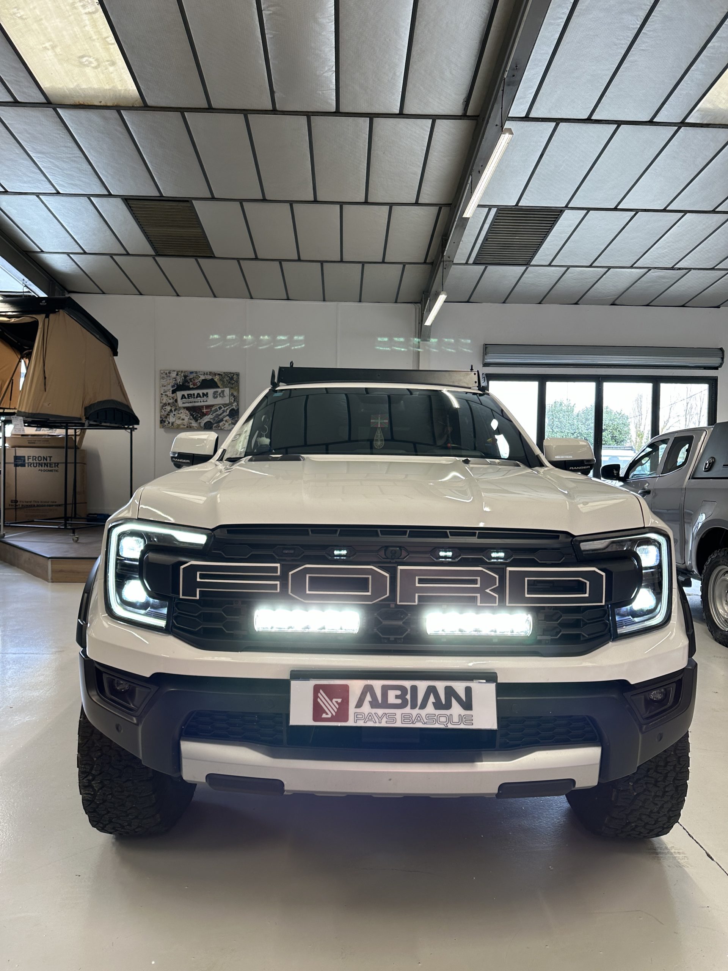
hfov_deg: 56.8
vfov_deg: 71.6
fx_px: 673
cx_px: 364
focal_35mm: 24
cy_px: 486
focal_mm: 6.86
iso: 100
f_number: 1.78
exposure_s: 1/122
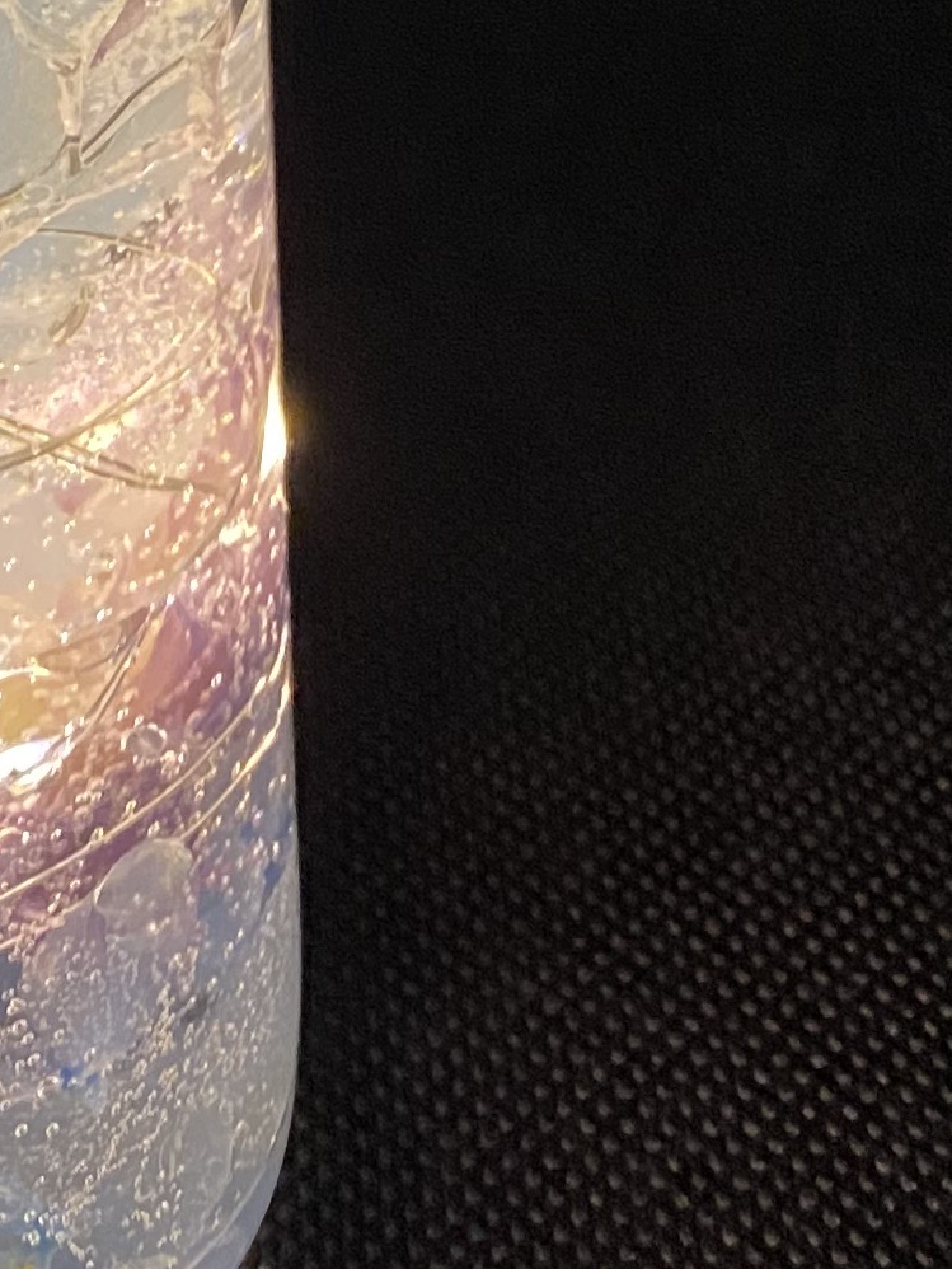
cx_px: -89
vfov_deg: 15.8
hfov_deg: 13.8
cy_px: -1057
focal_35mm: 105
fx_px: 3849
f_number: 1.8
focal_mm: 4.25
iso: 400
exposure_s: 1/37
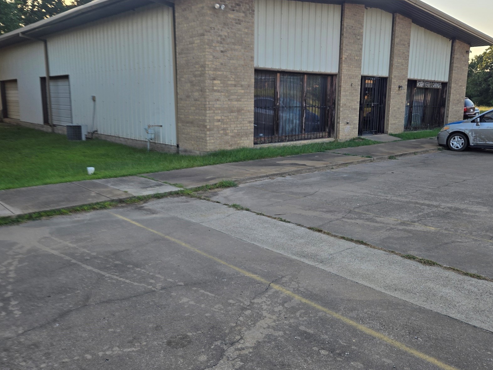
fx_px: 427
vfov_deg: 46.8
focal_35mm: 30
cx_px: 256
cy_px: 170
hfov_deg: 59.9
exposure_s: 1/720
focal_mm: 5.4
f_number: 1.8
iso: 25
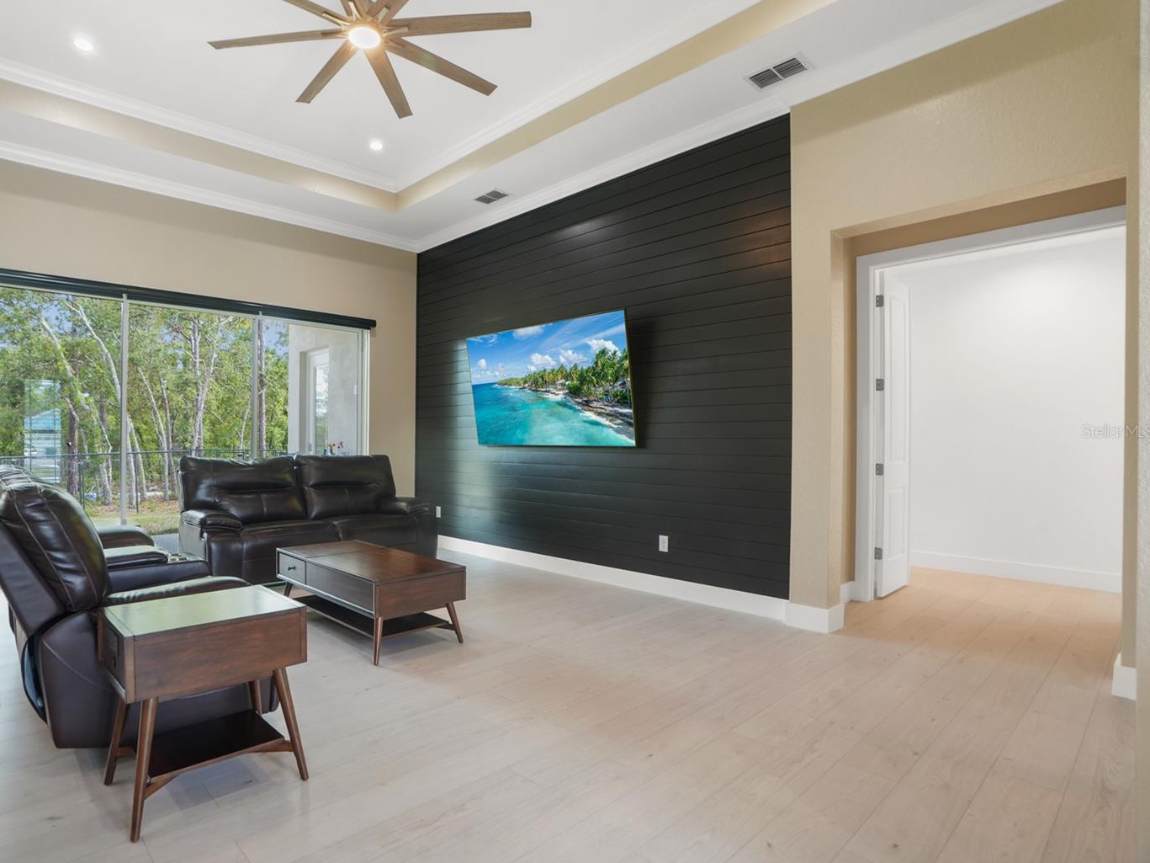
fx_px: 598
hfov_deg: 87.1
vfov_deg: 71.6
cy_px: 431
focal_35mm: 18
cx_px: 484
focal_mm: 16
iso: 1000
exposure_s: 1/3
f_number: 9
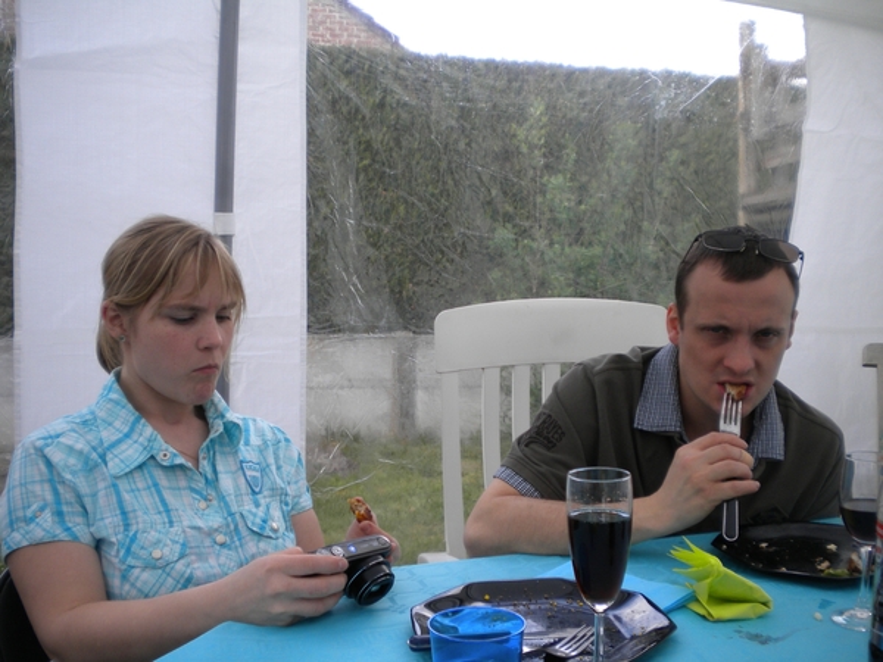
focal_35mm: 35
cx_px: 442
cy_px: 331
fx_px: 893
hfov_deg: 52.6
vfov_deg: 40.7
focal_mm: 6.3
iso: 91
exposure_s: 1/250
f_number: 3.1
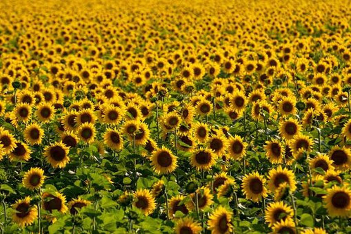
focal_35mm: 270
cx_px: 176
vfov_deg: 5.1
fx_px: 2633
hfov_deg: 7.6
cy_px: 117
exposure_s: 1/2500
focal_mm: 180
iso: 200
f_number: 5
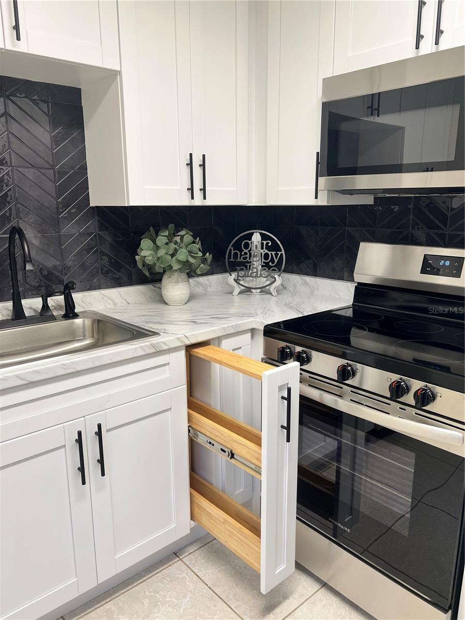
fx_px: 466
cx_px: 232
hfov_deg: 53.1
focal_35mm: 26
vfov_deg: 67.3
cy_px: 310
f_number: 1.5
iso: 100
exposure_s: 1/120
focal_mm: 5.7
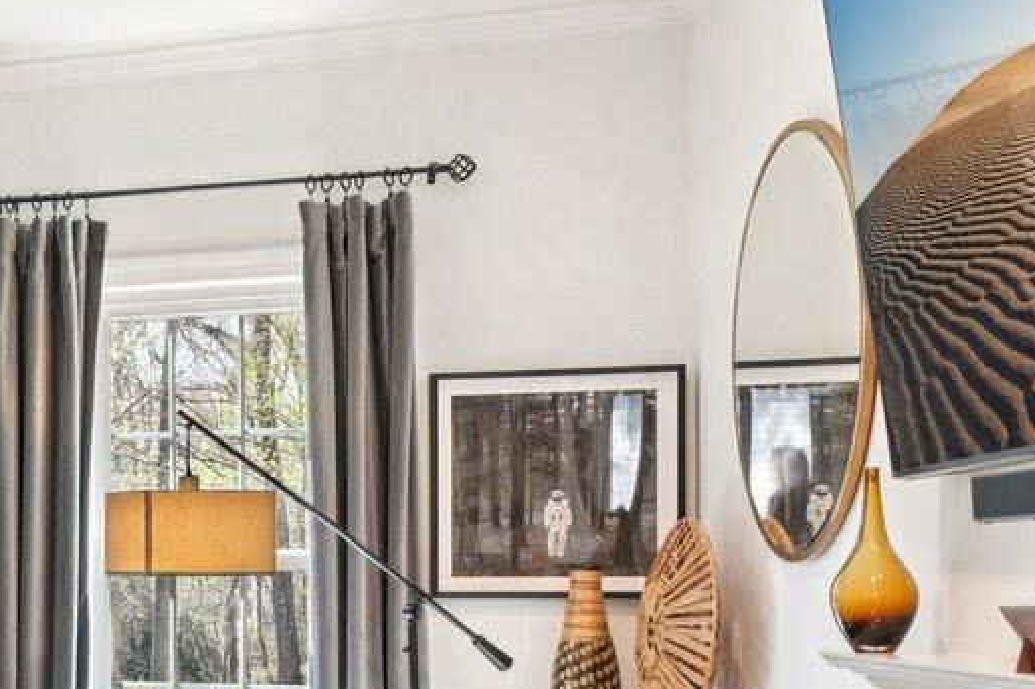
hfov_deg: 28.3
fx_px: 1609
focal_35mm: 56
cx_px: -358
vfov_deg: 23.6
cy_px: 595
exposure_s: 1/8
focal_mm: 14
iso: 200
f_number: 9
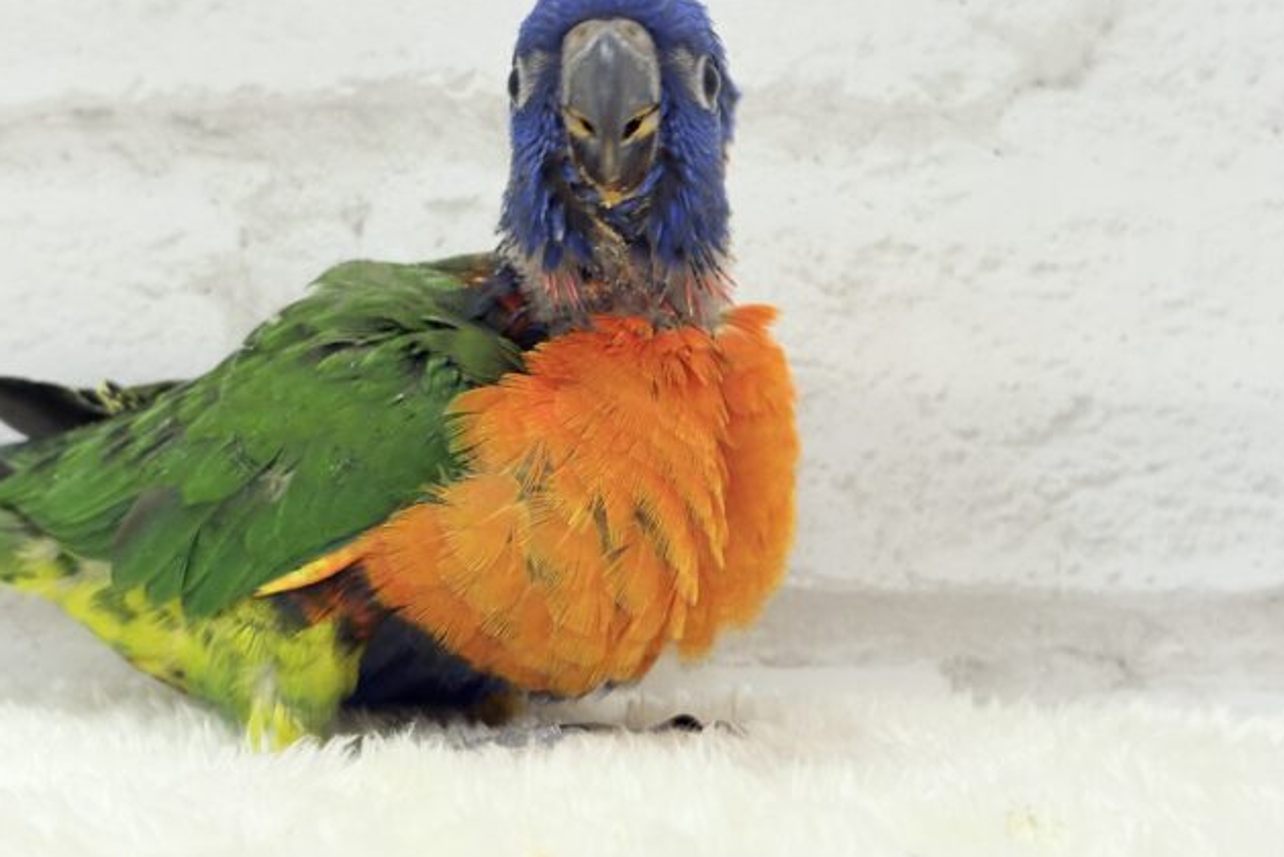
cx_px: 645
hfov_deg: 36.2
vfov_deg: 24.6
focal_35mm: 55
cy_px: 377
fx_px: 1962
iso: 125
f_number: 1.6
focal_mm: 5.96
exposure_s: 1/100
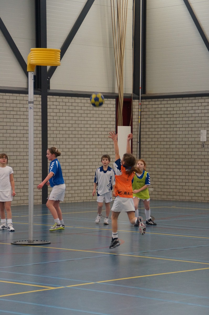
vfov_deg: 15.2
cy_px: 158
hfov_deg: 10.1
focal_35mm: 135
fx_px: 1179
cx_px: 104
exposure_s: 1/160
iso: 1250
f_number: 5.6
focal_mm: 90
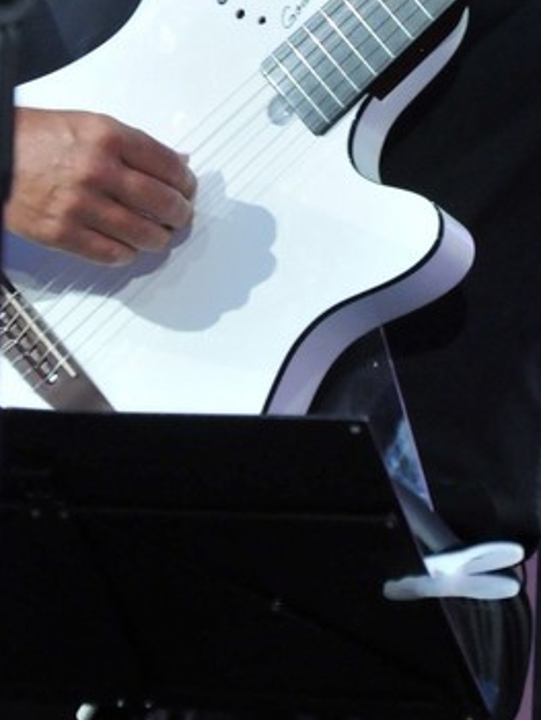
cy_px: 35
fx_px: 17888
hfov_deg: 1.7
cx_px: 366
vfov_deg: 2.3
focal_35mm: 859
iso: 1400
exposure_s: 1/60
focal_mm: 195
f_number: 5.3
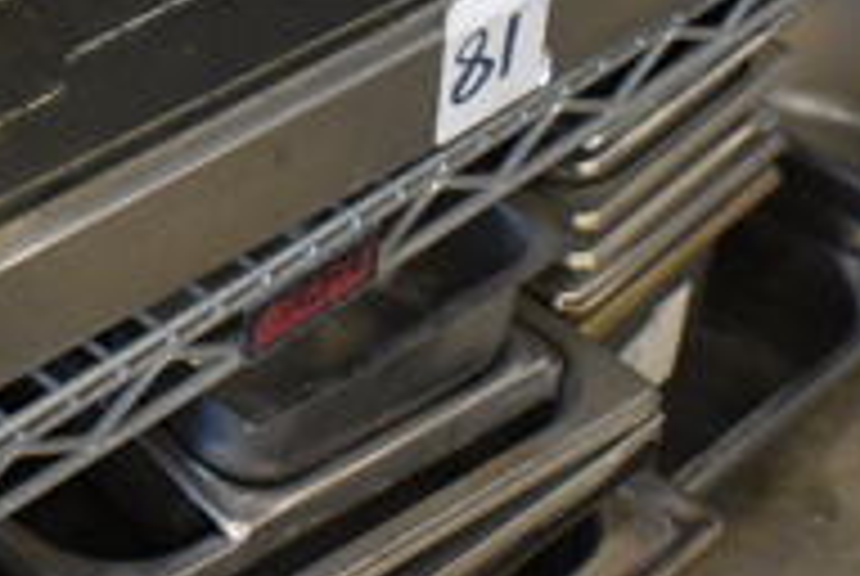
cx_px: 63
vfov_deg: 10.0
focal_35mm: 134
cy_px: -252
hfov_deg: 15.1
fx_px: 3206
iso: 4000
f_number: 4.2
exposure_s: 1/125
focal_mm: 28
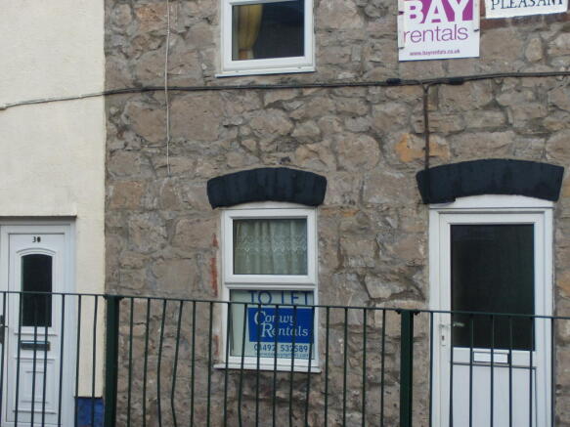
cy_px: 214
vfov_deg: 18.2
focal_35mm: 81
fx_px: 1334
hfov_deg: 24.1
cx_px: 285
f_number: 4.1
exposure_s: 1/125
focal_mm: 14.3
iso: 80
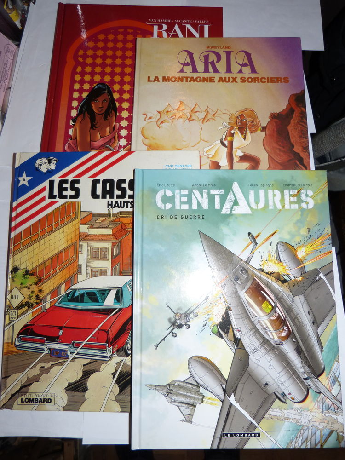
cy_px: 230
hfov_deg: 54.9
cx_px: 172
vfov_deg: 69.4
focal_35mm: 25
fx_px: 332
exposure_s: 1/60
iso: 100
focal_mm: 4.5
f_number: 2.8
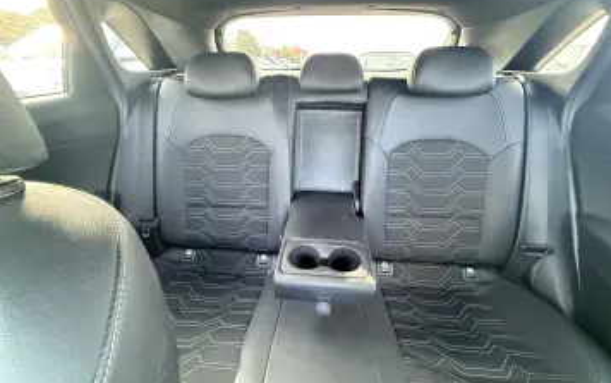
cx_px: 307
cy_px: 192
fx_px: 250
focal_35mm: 15
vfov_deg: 74.9
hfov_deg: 101.4
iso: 1000
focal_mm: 2.22
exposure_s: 1/60
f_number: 2.2
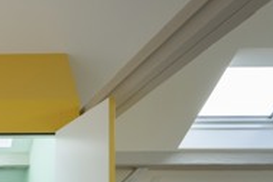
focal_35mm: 59
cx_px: -29
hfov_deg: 30.5
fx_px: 444
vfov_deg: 20.3
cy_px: 263
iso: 80
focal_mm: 18.5
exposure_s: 1/8
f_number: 8
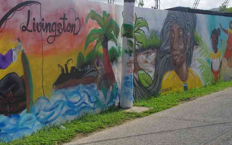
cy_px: 61
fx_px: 357
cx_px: 83
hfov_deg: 35.7
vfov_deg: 22.9
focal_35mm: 56
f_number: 11
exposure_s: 1/100
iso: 200
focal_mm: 26.9
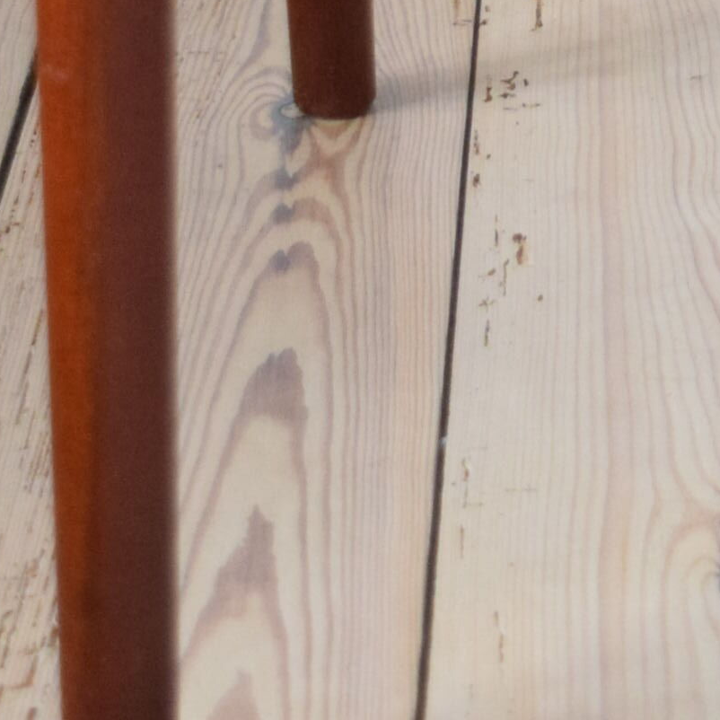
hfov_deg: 8.4
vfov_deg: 7.9
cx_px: 791
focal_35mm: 207
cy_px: -903
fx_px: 4880
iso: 1600
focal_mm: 29
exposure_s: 1/125
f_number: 4.2
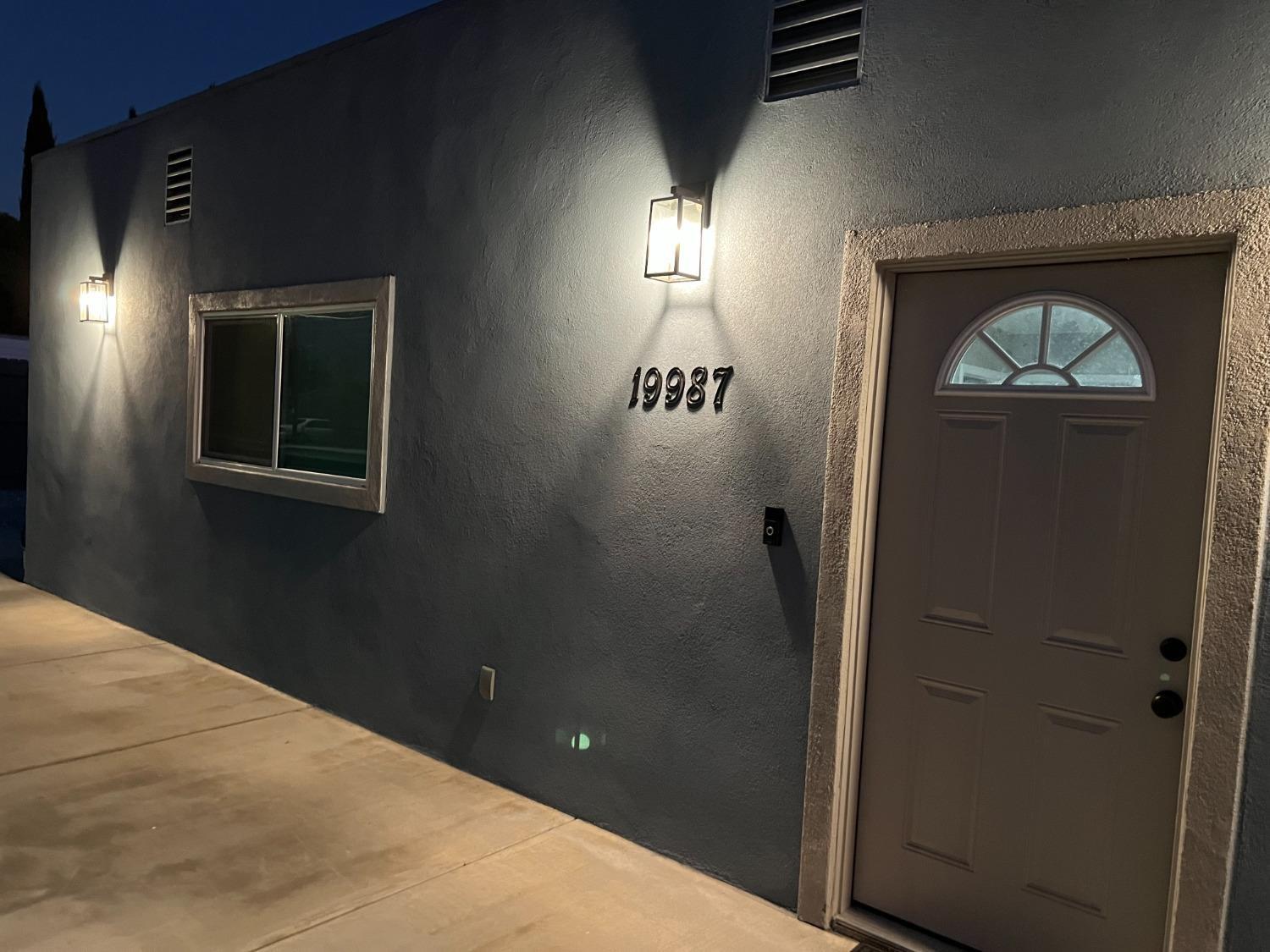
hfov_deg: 67.3
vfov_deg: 53.1
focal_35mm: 26
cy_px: 476
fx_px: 954
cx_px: 635
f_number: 1.5
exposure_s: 1/30
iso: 500
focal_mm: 5.7
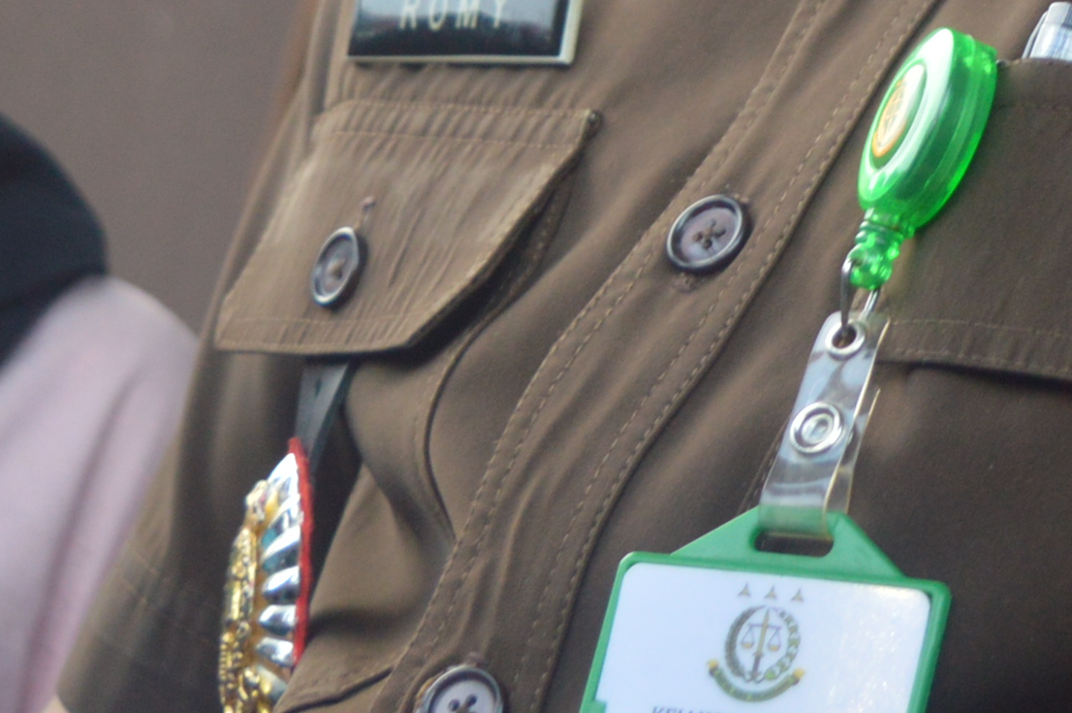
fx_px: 4552
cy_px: -670
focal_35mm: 153
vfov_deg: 8.5
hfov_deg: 13.3
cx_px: 898
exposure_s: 1/80
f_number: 4
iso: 400
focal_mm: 25
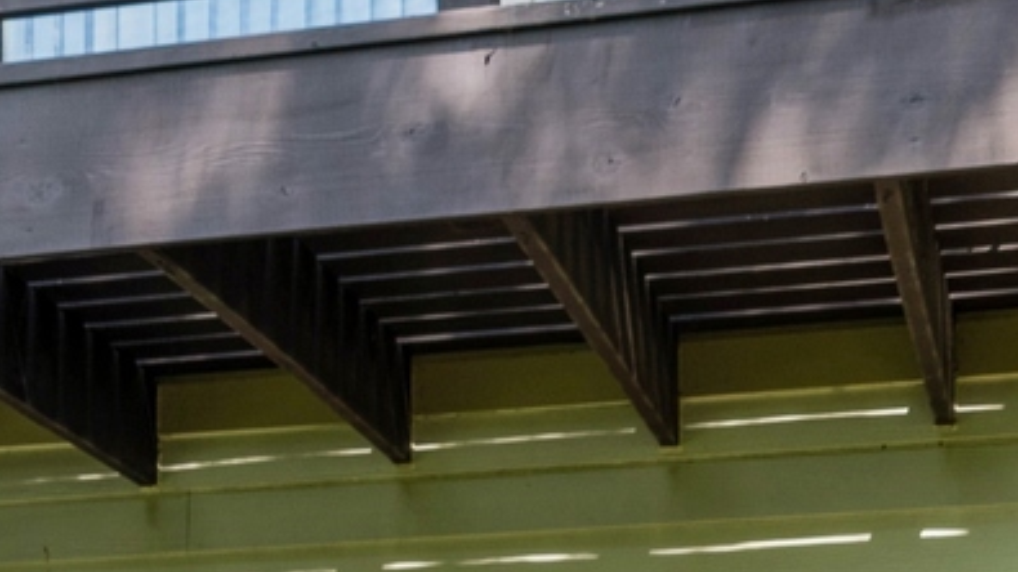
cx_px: 351
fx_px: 2780
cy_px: 1038
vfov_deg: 11.0
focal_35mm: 103
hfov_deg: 20.7
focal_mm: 24
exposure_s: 1/50
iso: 200
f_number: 9
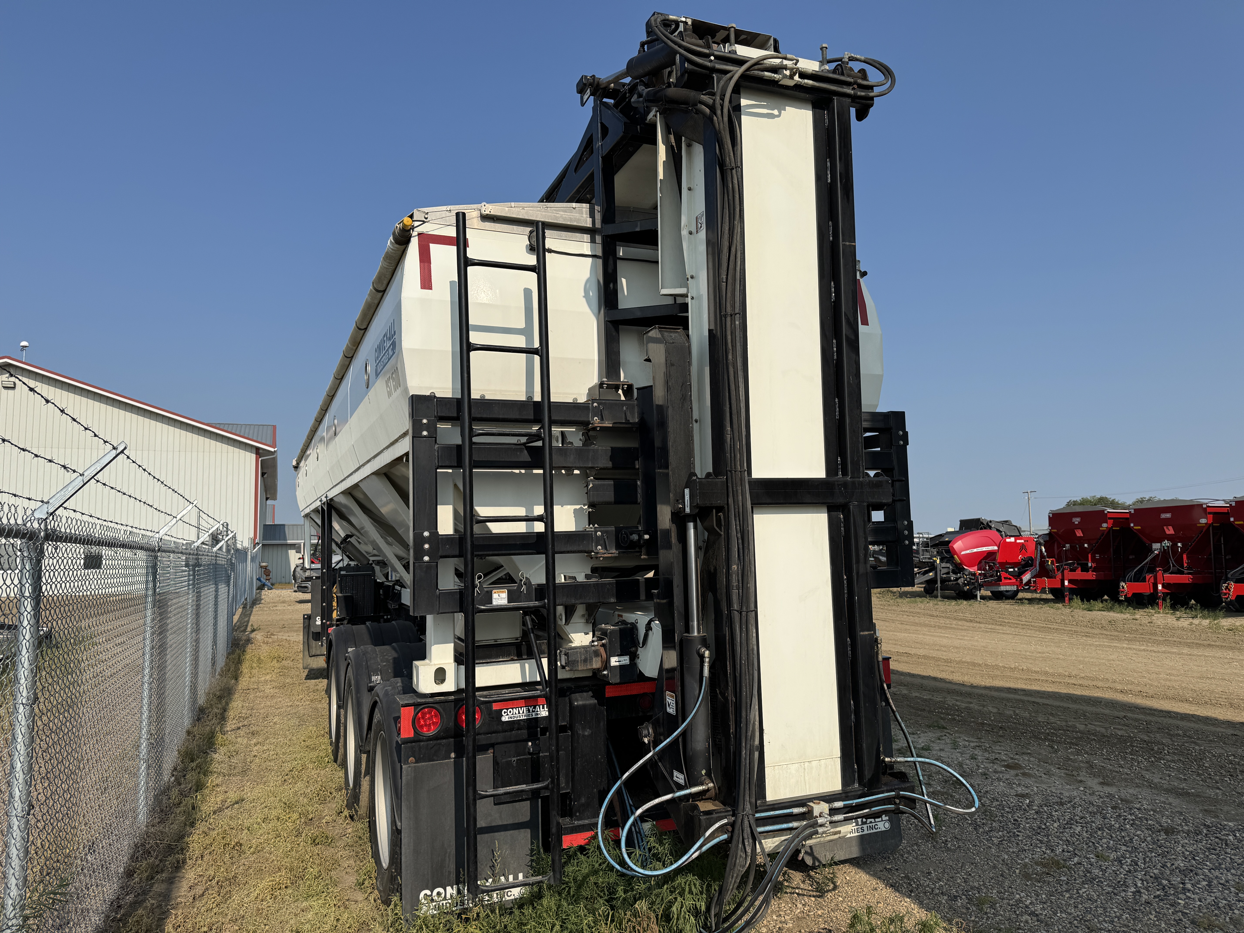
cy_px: 466
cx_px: 622
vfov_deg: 56.8
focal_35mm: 24
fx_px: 862
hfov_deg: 71.6
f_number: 1.78
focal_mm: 6.76
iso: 80
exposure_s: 1/6410
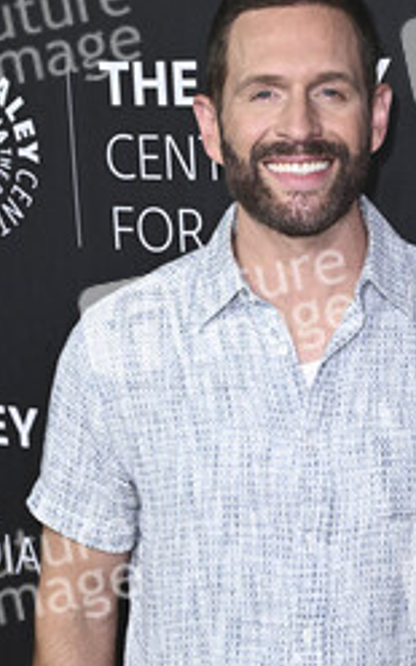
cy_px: 448
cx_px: 295
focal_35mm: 100
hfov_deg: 13.1
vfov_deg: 20.7
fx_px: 1814
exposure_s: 1/200
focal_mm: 61
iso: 1250
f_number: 5.6
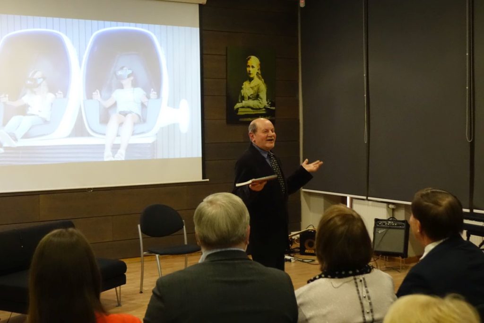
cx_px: 242
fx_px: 632
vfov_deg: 28.7
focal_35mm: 47
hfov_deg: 41.9
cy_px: 162
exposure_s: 1/80
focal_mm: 17.11
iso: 3200
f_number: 2.8
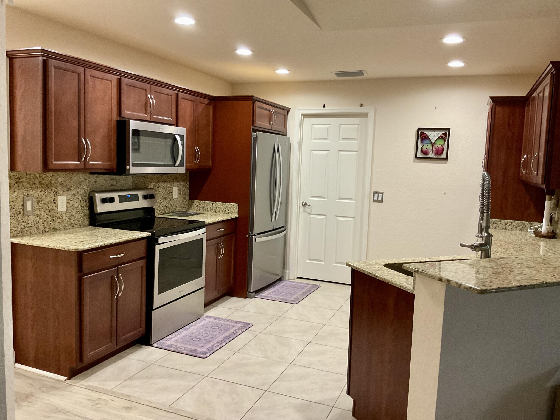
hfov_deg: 61.7
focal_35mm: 29
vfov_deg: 48.2
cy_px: 210
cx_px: 280
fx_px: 469
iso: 100
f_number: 1.8
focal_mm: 3
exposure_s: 1/60
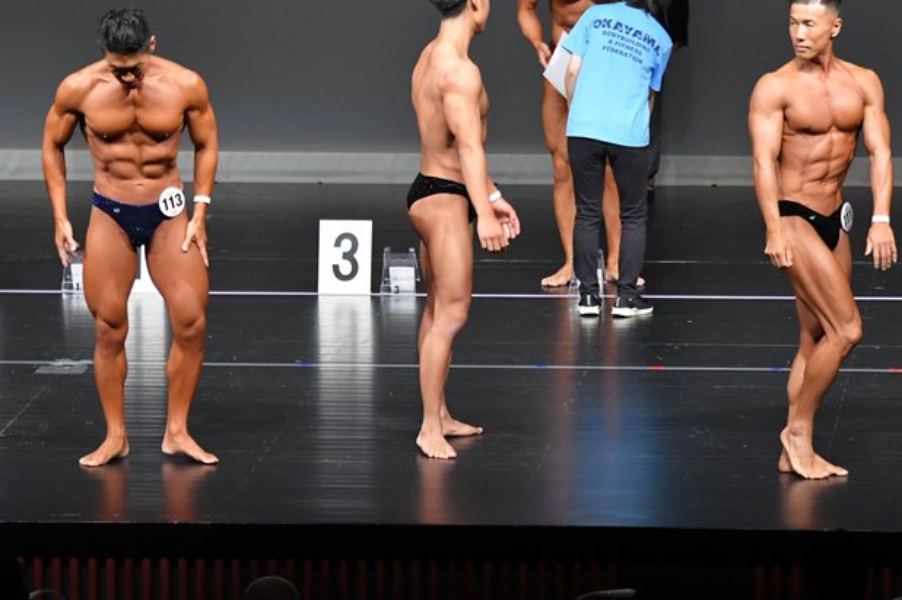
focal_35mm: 301
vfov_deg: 4.6
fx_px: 7536
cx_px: 462
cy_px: 285
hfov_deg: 6.9
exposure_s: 1/400
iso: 5000
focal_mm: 160
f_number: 5.6
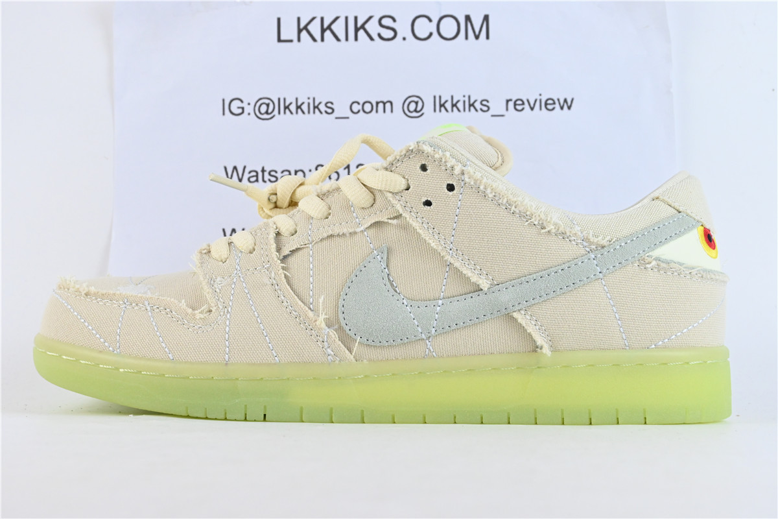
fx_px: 1232
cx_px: 389
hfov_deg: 35.1
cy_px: 260
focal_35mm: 57
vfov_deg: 23.8
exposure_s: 1/125
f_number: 9
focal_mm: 38
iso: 1250
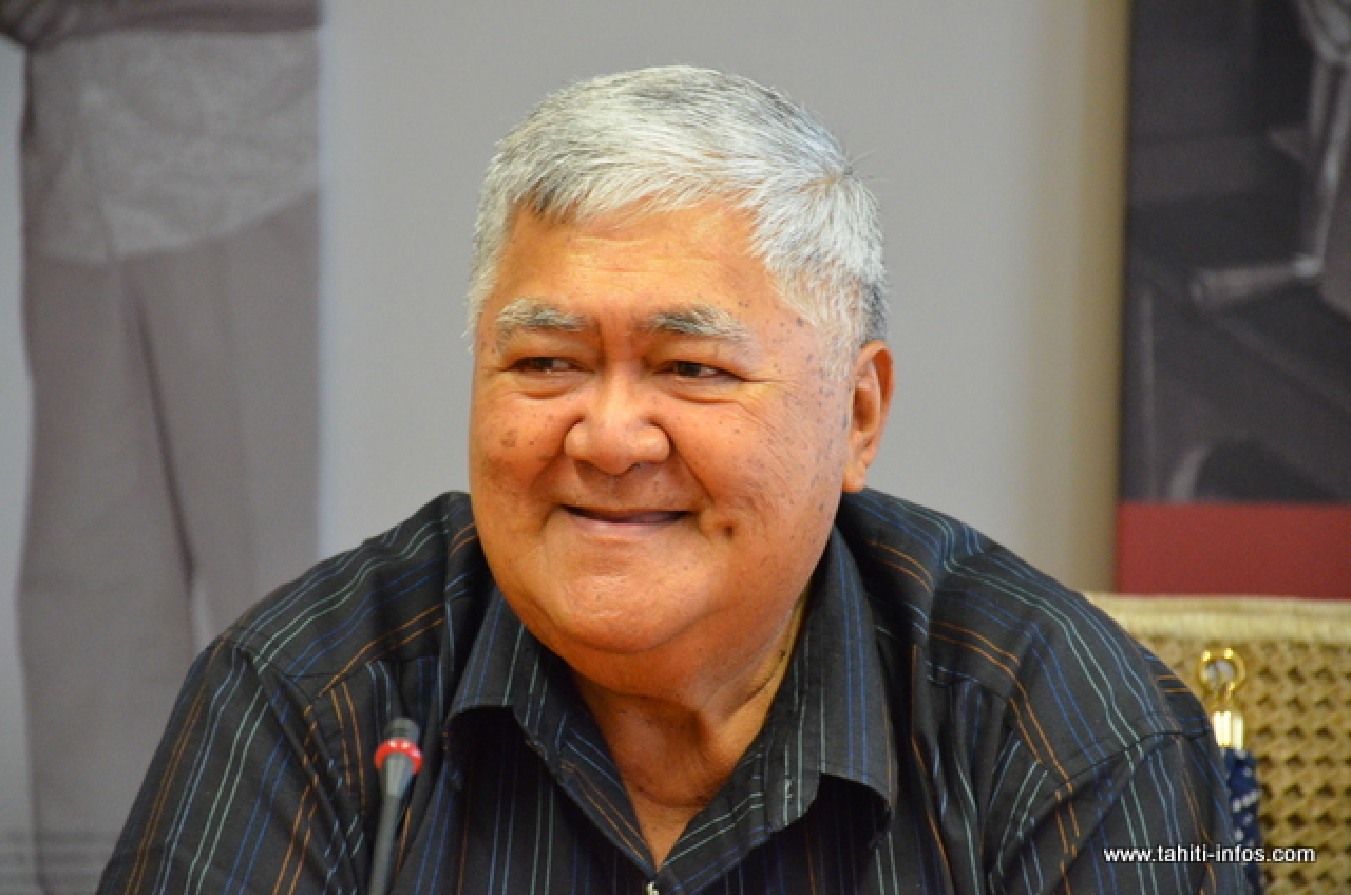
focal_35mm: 174
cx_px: 676
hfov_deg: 11.8
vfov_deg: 7.9
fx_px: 6517
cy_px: 448
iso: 4000
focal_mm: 116
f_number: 5.6
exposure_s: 1/80
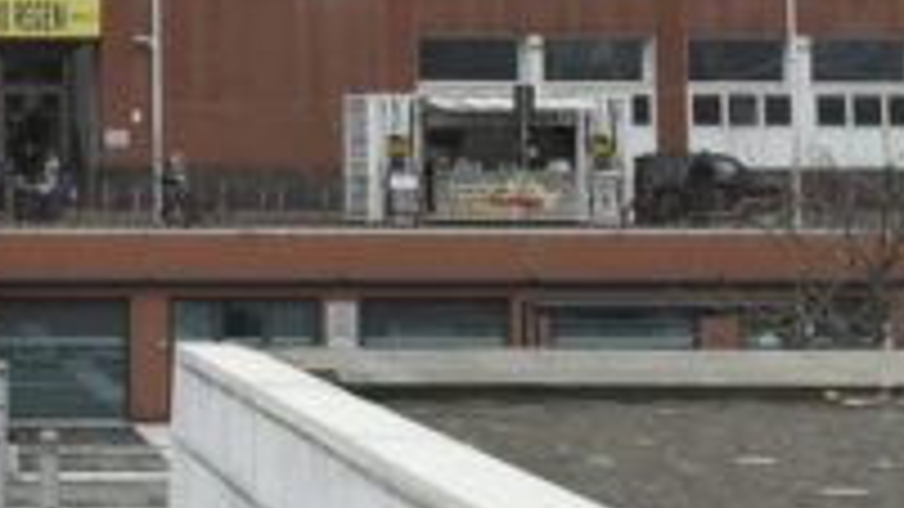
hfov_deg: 21.2
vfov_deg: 12.4
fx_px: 2301
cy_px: -61
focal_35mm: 96
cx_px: -67
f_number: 6.3
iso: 640
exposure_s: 1/250
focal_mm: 24
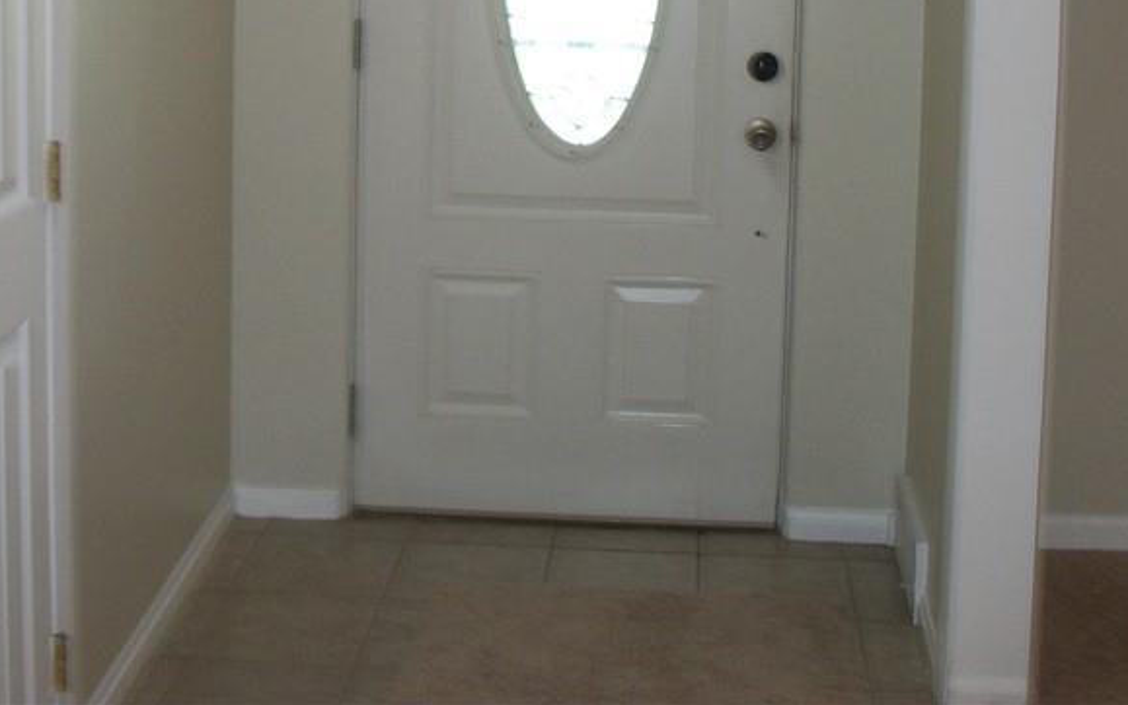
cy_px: -41
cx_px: 557
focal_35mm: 60
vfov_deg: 20.8
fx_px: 1845
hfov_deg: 34.0
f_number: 2.9
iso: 80
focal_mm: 5.7
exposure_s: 1/30
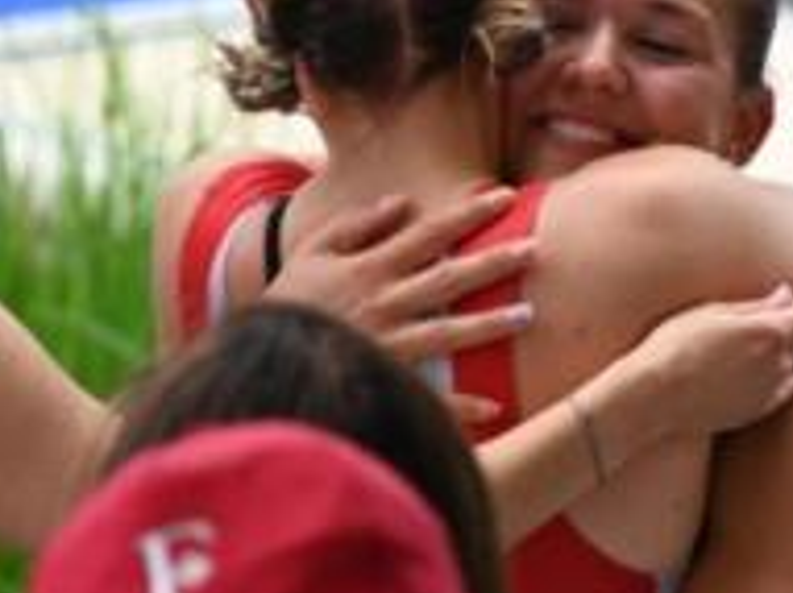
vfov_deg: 3.0
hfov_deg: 3.9
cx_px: 768
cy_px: 158
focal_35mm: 503
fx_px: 11516
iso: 400
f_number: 6.3
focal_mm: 200
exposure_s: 1/400
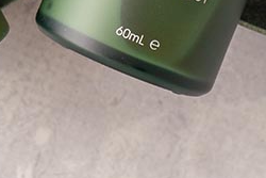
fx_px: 2151
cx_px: -62
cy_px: -209
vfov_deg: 4.6
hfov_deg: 7.0
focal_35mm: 291
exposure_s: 1/100
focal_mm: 35
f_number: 5
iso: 200
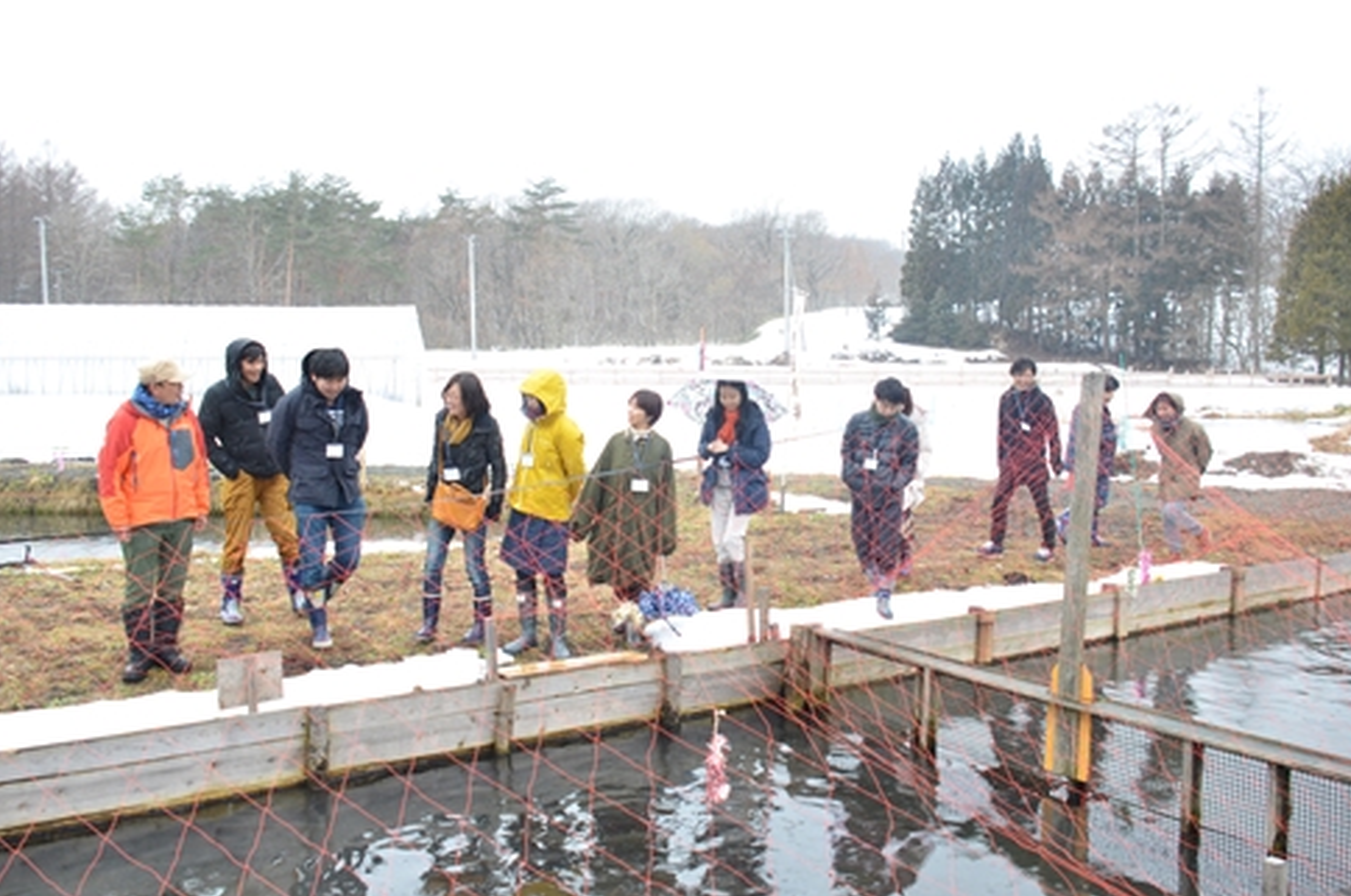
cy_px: 445
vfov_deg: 40.4
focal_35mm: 33
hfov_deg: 58.0
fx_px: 1218
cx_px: 667
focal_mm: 21
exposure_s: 1/400
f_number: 5
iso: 1250
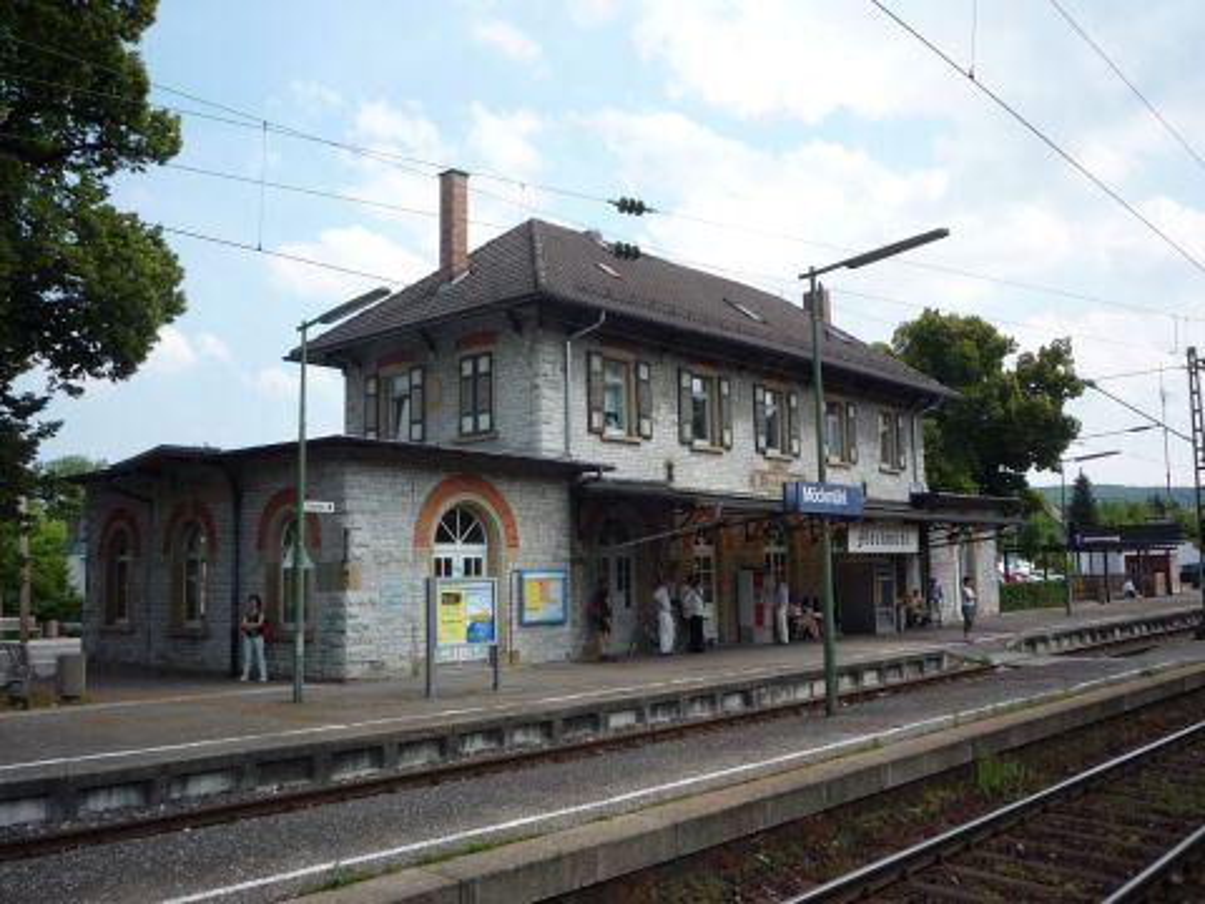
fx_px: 1114
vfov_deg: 44.2
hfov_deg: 56.8
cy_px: 452
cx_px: 602
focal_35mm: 32
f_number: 4.5
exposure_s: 1/400
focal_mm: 5.2
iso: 100
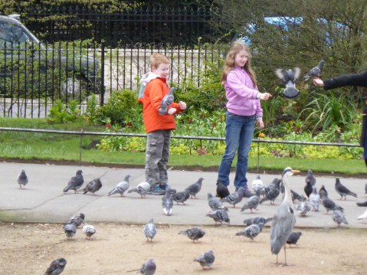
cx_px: 255
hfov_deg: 5.1
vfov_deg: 3.8
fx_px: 4123
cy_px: 104
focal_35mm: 389
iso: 400
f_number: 5.7
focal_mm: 44.4
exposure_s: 1/320
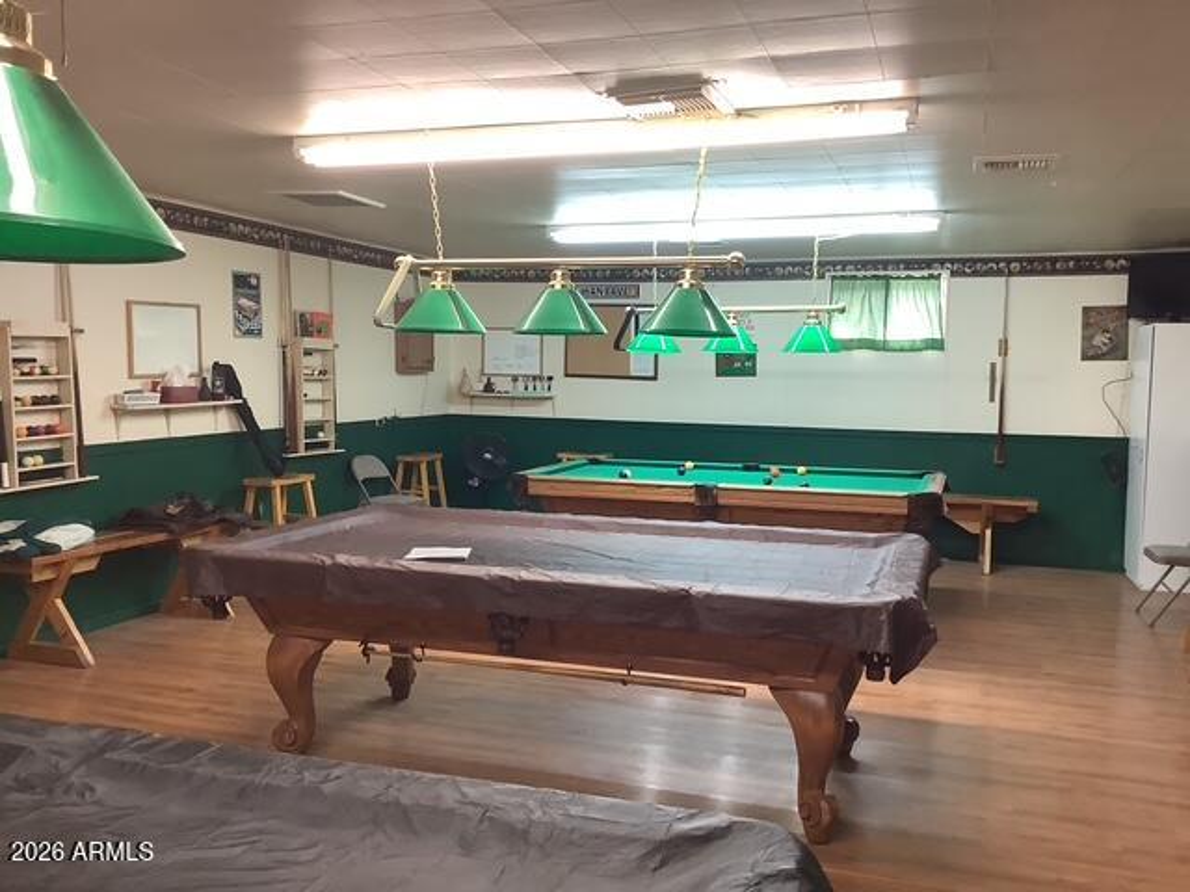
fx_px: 1066
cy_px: 446
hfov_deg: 58.4
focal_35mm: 31
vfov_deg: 45.4
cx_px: 595
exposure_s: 1/60
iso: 160
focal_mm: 3.3
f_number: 2.4
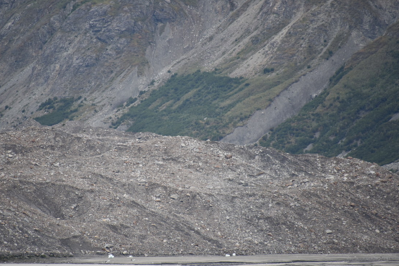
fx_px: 3869
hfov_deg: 5.9
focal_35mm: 349
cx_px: 171
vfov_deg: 3.9
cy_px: 132
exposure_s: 1/640
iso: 900
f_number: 5.6
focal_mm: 300
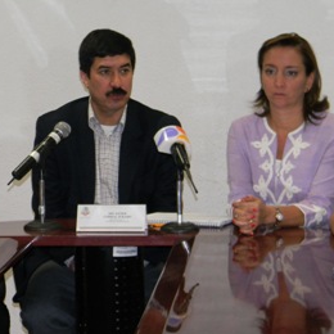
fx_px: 1113
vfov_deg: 17.0
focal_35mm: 102
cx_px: 89
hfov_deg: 17.0
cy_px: 123
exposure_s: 1/30
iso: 204
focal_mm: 12.2
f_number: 4.3
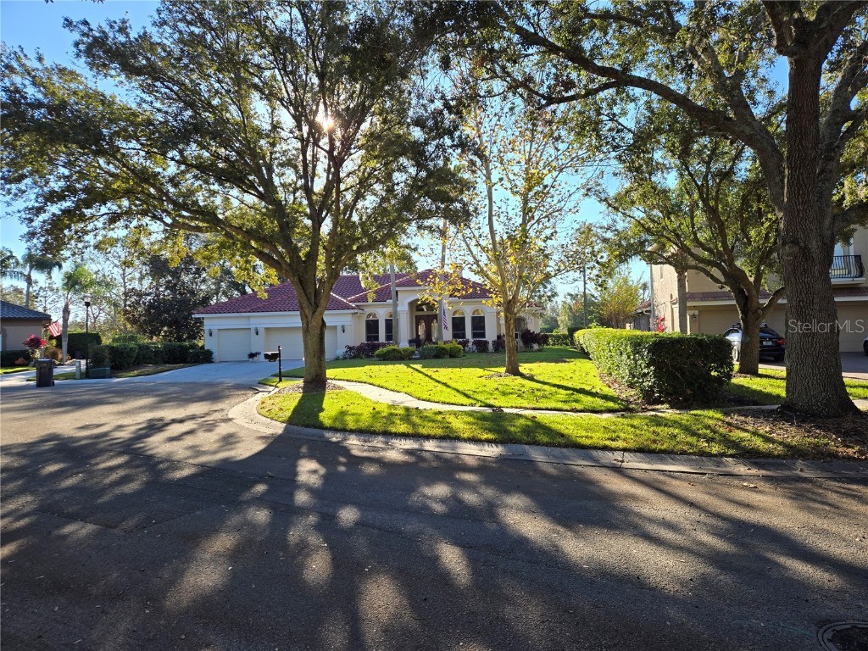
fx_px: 577
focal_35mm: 23
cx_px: 434
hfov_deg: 73.9
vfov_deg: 58.9
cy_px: 326
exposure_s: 1/690
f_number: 1.8
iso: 25
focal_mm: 5.4
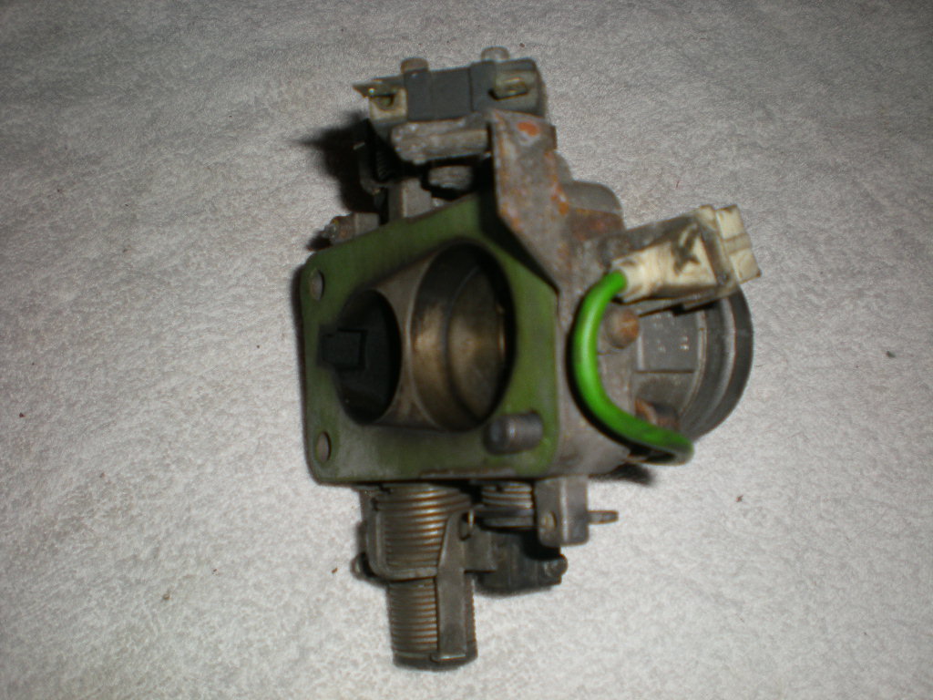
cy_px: 350
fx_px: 1024
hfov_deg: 49.0
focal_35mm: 38
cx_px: 466
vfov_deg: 37.7
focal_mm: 6.3
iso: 50
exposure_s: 1/60
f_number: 3.1
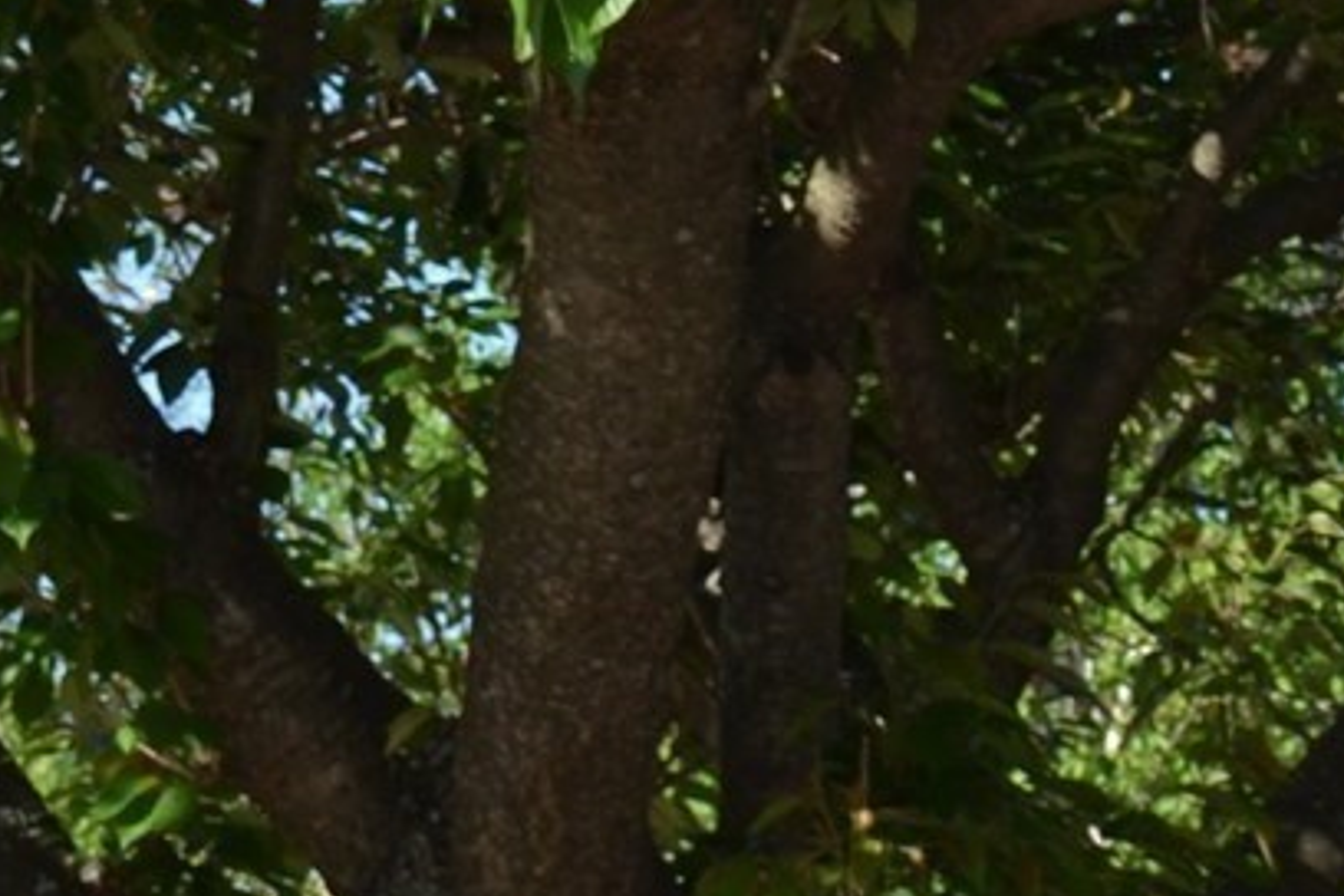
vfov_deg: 5.7
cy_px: 1164
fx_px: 8997
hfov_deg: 8.2
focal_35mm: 241
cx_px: 2602
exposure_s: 1/200
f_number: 7.1
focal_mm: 32
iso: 100
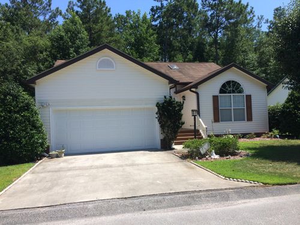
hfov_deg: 61.7
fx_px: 251
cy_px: 112
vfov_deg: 48.2
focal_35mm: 29
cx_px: 150
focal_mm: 4.15
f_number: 2.2
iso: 32
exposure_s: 1/1709
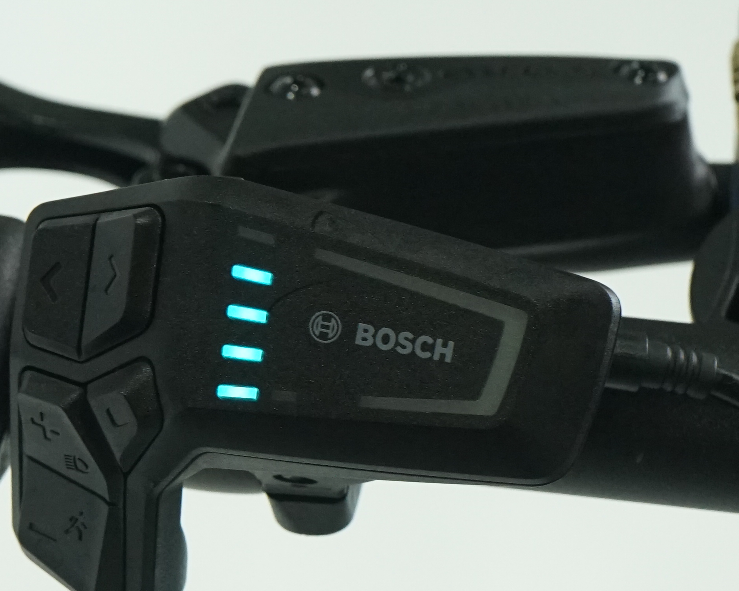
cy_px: 460
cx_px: 187
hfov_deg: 9.8
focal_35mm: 197
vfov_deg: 7.8
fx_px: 4308
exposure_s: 1/200
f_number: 8
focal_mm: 66
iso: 2500
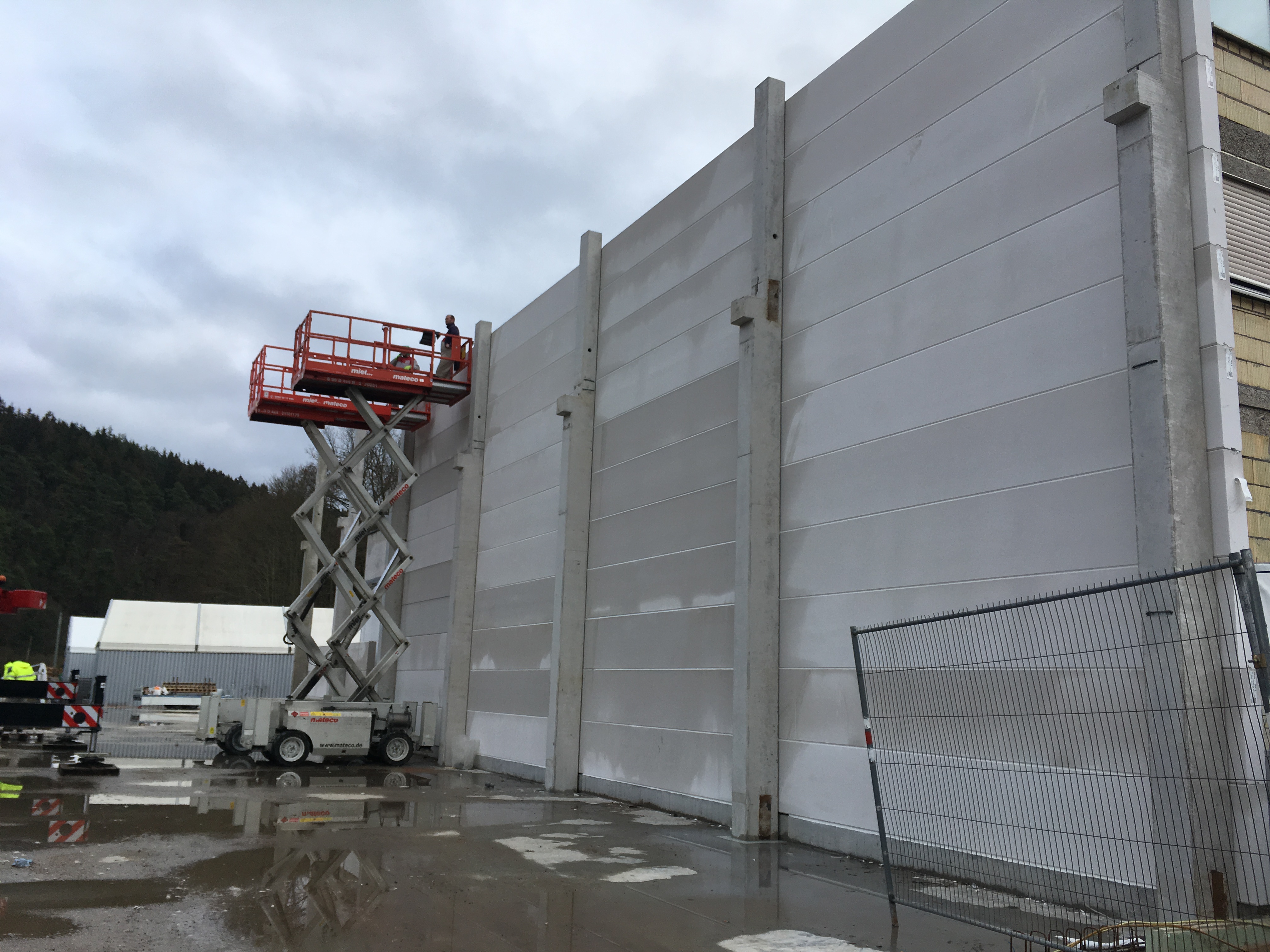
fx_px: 1064
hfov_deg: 61.7
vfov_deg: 48.2
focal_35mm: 29
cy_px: 476
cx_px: 635
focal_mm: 4.15
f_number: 2.2
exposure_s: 1/553
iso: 25
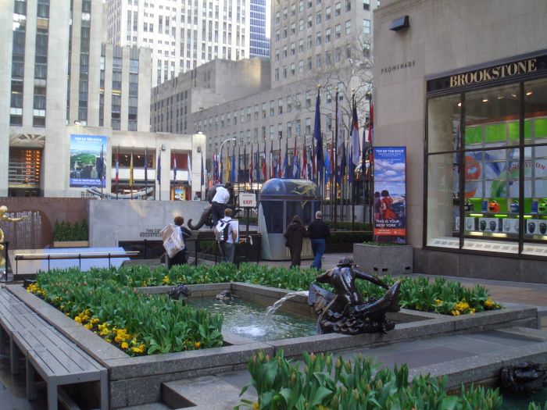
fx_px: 569
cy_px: 205
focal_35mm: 36
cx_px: 274
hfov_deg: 51.4
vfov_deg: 39.7
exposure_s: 1/80
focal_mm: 4.8
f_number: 4
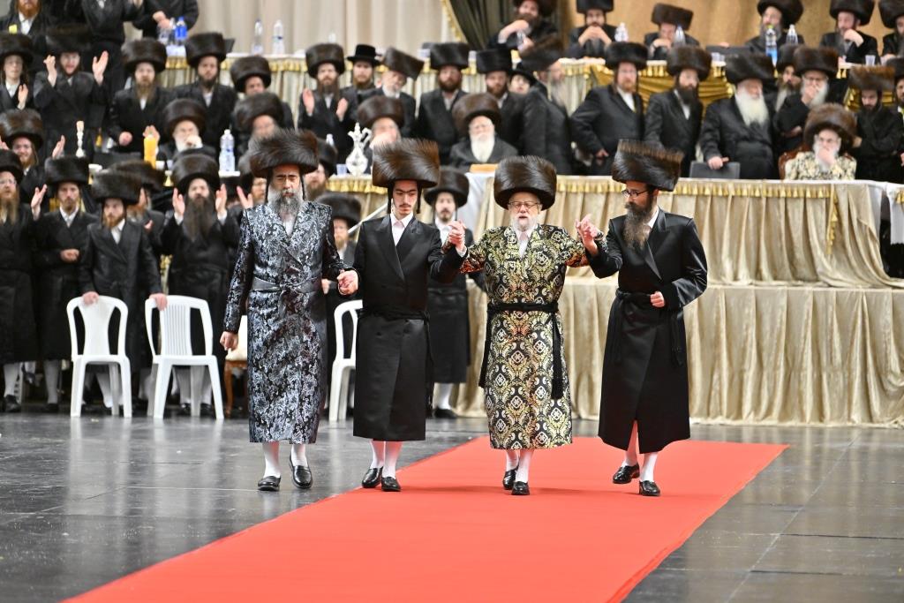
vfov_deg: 7.4
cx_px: 452
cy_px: 302
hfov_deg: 11.1
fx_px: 4646
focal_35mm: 185
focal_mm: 185
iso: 1600
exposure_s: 1/250
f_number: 2.8
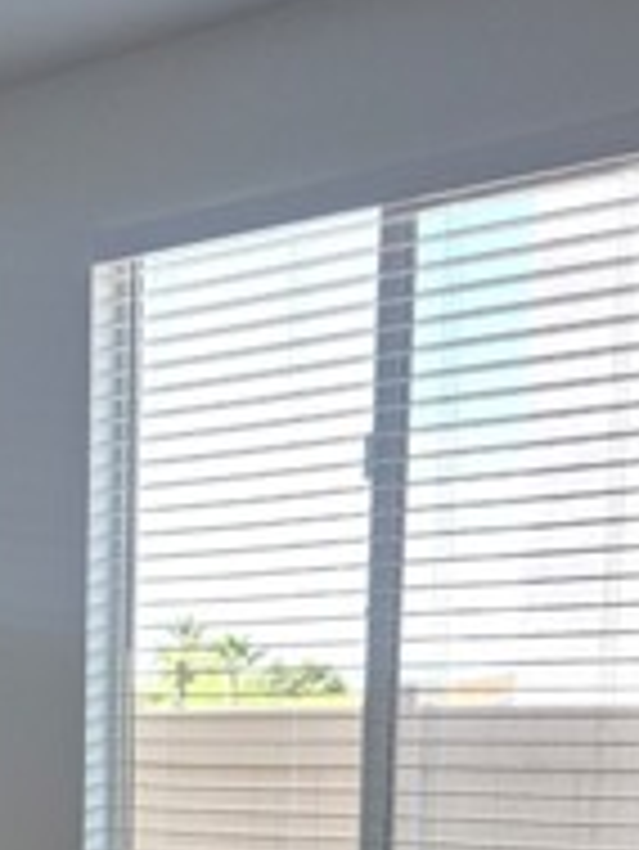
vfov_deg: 23.1
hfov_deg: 17.3
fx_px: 1918
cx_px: -274
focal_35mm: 78
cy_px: 994
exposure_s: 1/180
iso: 100
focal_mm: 5.4
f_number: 1.8
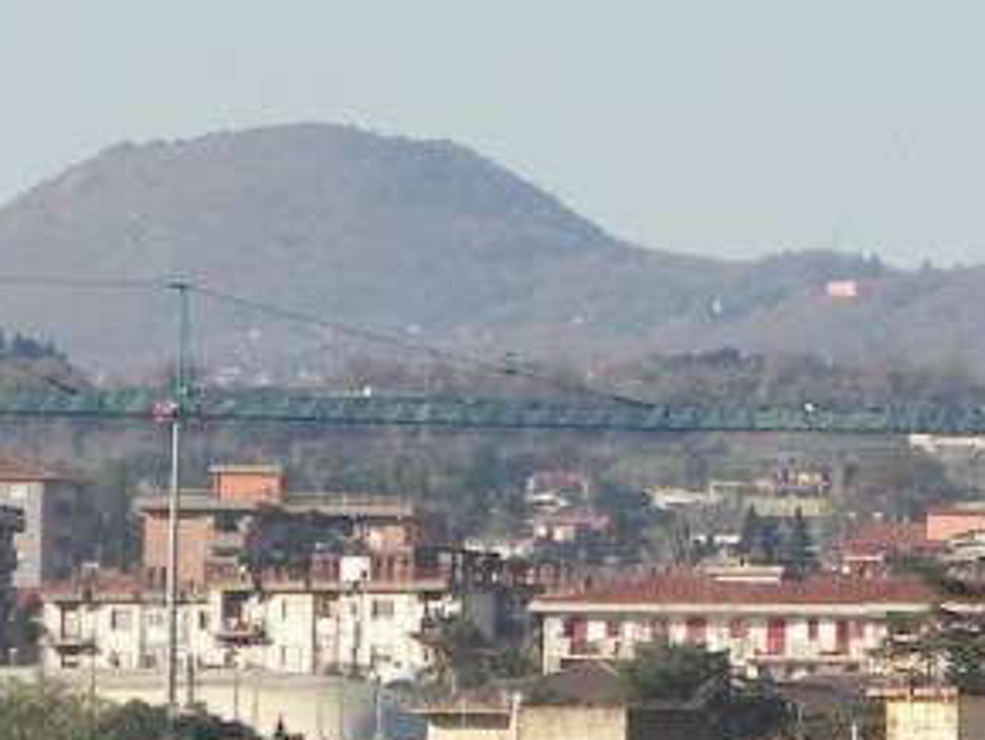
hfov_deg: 2.3
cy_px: 485
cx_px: 1158
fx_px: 24207
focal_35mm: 850
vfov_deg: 1.8
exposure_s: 1/500
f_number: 3.6
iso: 50
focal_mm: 40
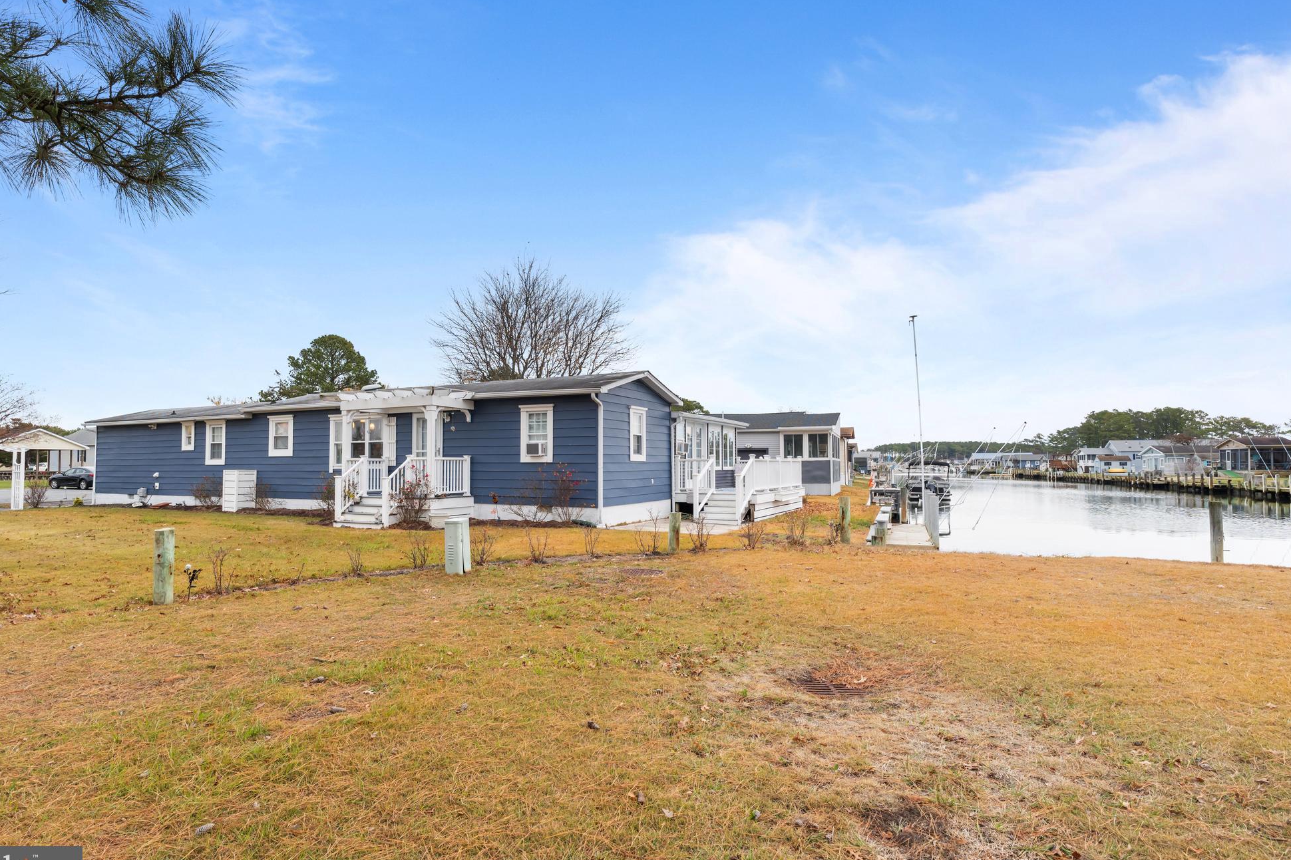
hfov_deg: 84.5
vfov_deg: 62.4
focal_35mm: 20
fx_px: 710
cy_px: 441
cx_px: 616
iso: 250
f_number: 7.1
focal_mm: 12.5
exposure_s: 1/160
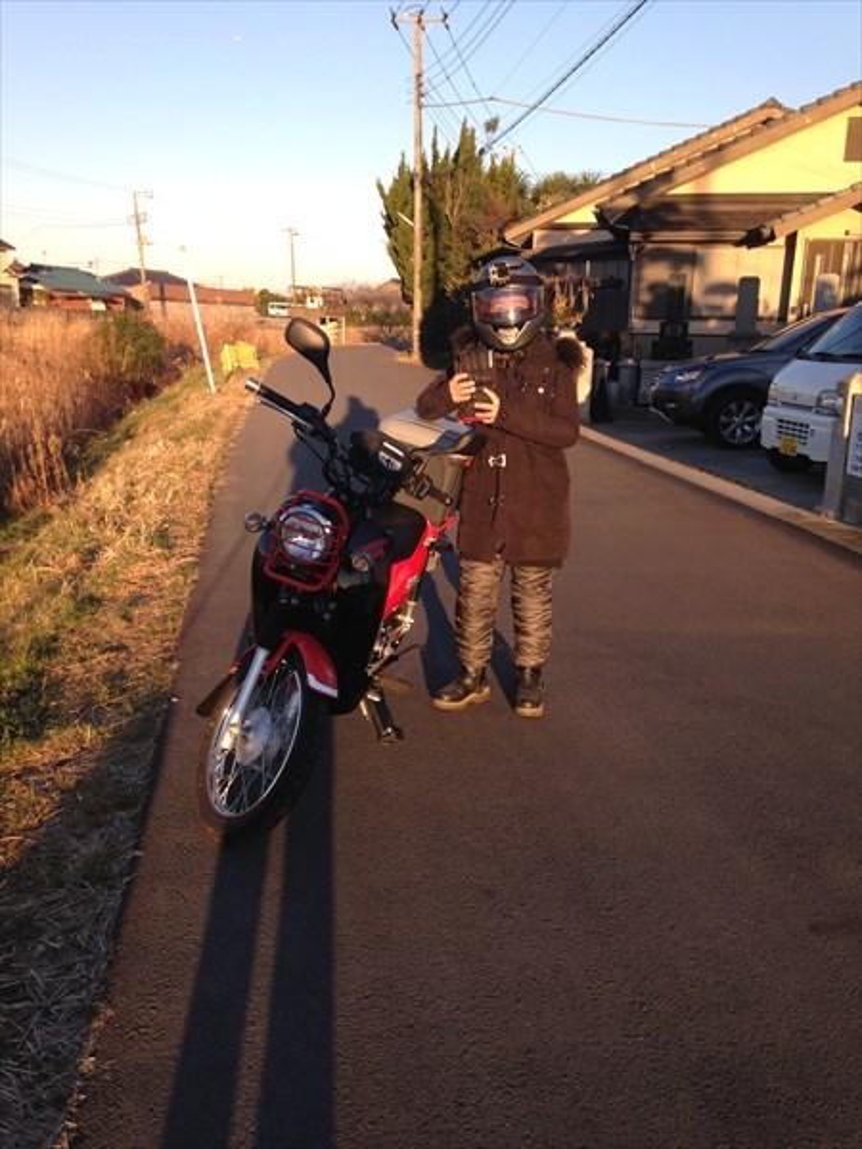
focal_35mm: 33
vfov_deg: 55.4
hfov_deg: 42.9
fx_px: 1096
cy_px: 574
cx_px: 431
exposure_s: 1/452
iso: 50
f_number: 2.4
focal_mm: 4.12
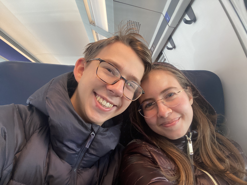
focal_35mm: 23
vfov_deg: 58.9
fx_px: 164
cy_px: 92
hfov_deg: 73.9
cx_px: 124
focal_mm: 2.71
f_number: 2.2
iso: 200
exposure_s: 1/60
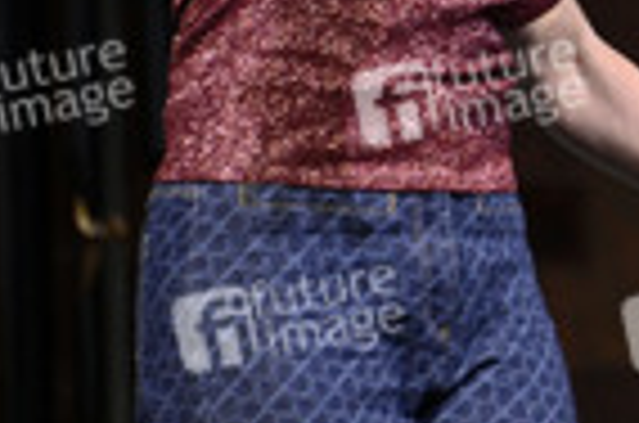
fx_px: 16878
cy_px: -18
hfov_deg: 2.2
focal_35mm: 953
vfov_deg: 1.4
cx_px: 799
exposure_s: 1/160
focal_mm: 300
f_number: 5.6
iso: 4000
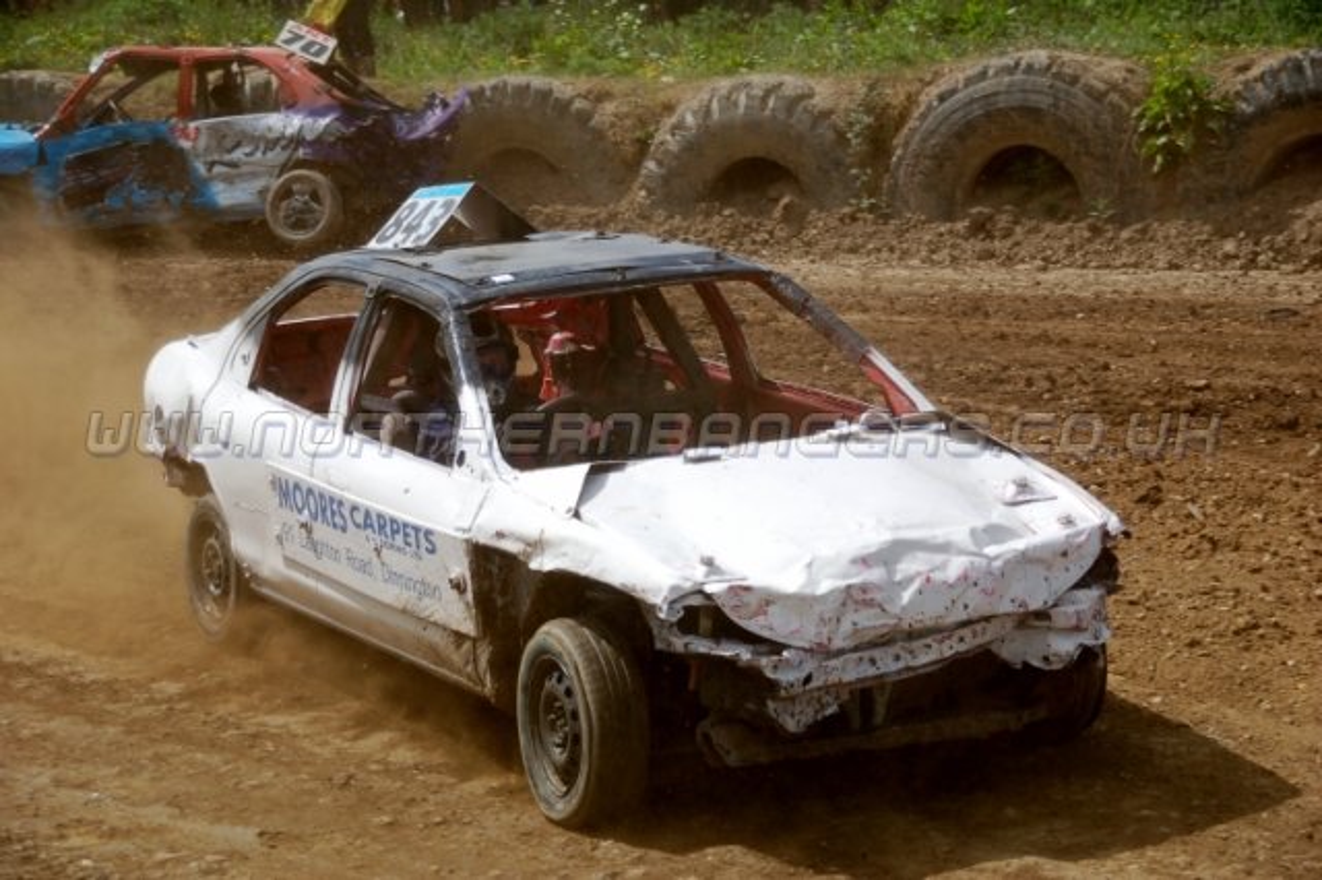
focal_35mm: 98
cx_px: 661
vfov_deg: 14.0
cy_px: 440
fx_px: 3578
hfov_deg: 20.9
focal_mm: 65
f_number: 5.3
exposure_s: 1/1000
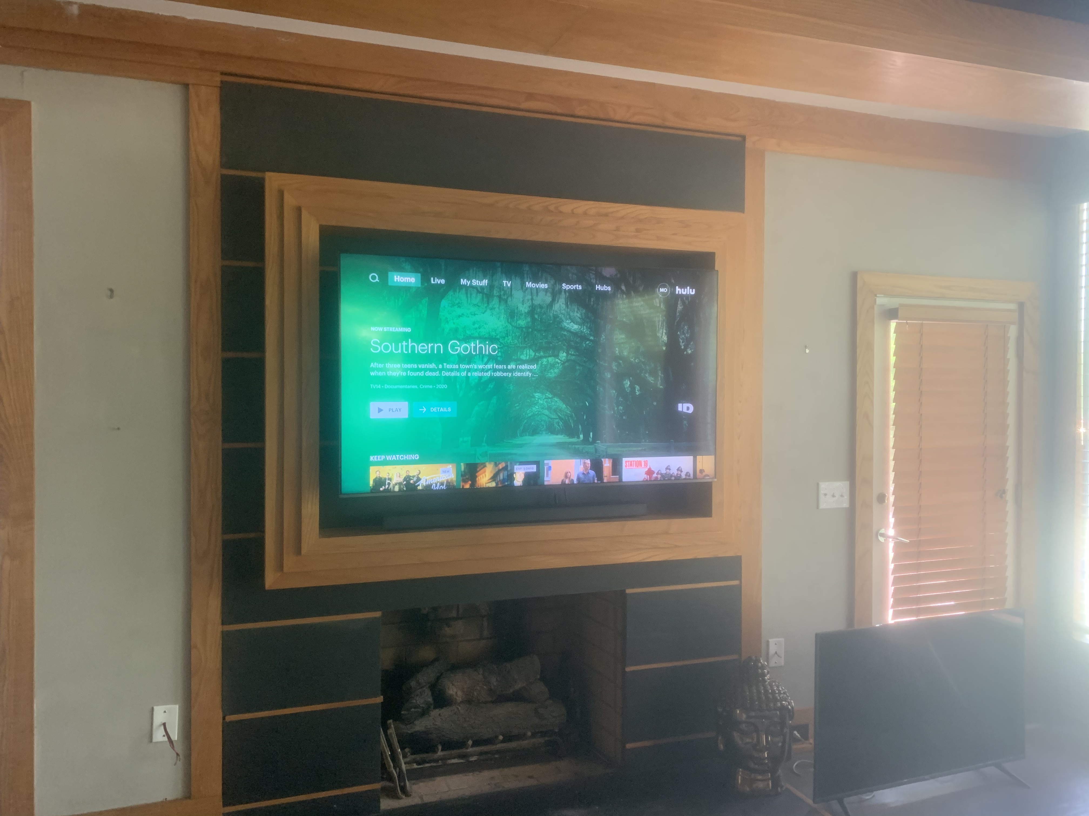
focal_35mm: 26
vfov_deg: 53.1
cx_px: 544
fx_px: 818
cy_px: 408
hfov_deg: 67.3
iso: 200
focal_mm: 4.25
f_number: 1.8
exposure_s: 1/60
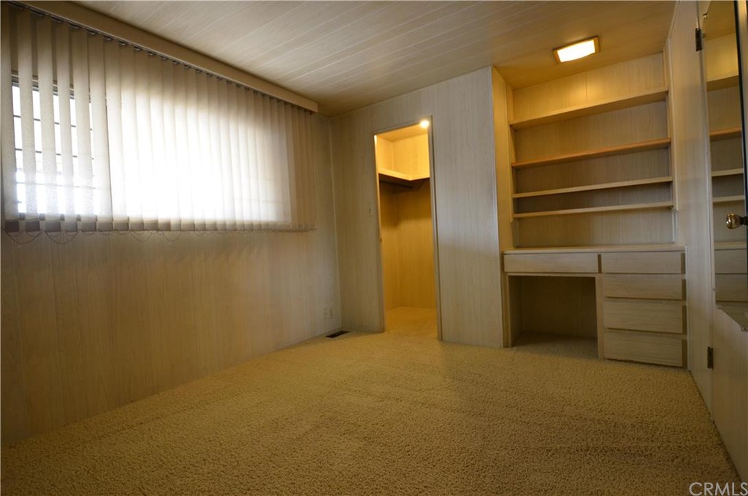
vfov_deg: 71.8
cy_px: 248
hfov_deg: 95.1
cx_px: 374
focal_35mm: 16
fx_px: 342
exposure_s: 1/50
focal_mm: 11
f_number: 3.5
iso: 800
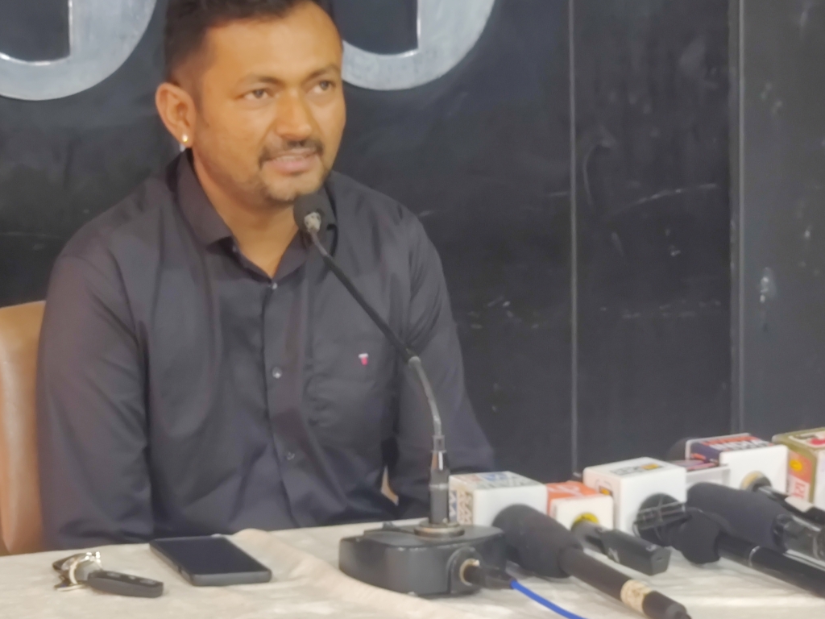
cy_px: 271
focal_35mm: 99
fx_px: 2359
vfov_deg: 14.9
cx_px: 437
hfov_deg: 19.8
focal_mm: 6.26
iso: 400
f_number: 2.2
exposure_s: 1/25
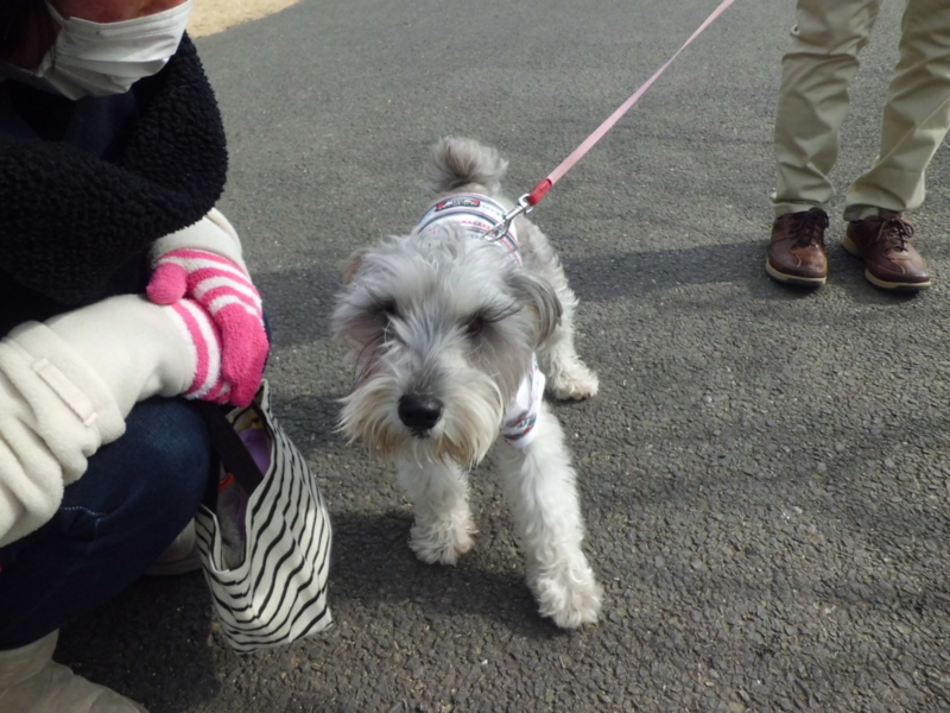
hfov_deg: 67.3
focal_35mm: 26
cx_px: 475
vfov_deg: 53.1
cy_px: 356
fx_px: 714
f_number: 7.9
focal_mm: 4.7
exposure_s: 1/160
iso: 100
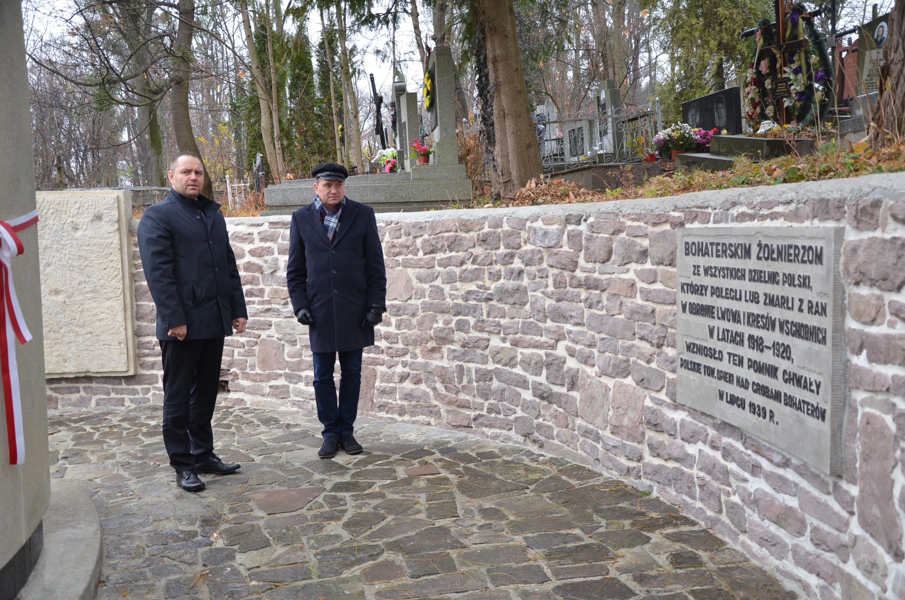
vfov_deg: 35.3
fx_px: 941
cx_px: 452
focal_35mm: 38
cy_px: 300
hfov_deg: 51.4
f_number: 4.5
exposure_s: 1/80
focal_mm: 25
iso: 400
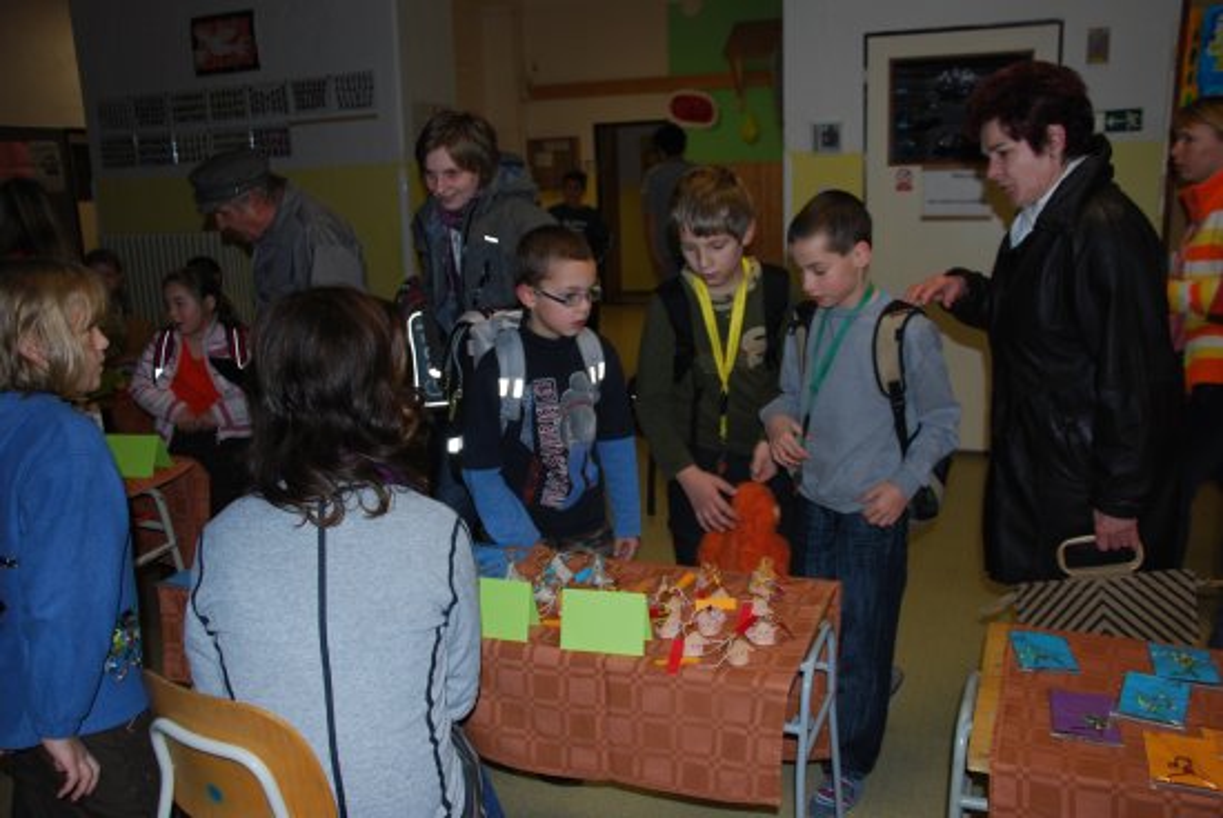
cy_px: 409
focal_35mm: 32
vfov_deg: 41.8
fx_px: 1071
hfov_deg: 59.4
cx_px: 612
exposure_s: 1/60
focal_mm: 21
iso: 200
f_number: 3.8
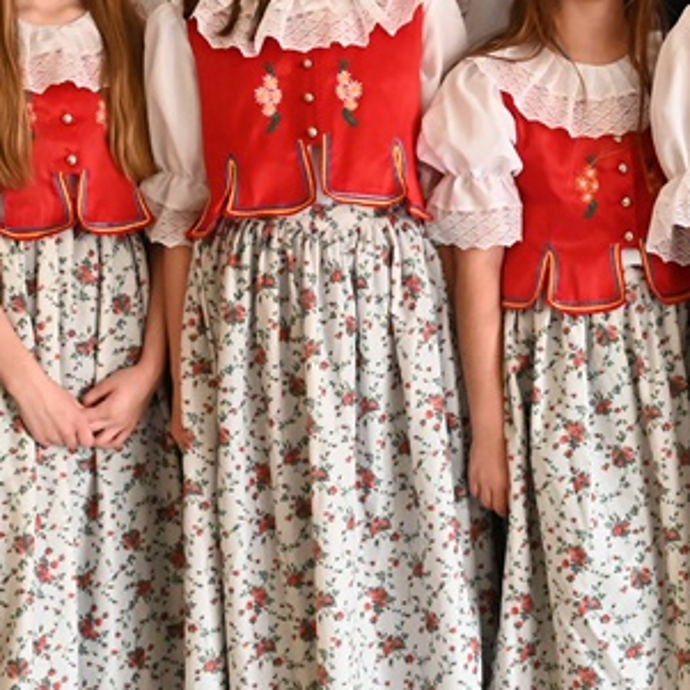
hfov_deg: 14.2
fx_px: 2751
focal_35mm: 122
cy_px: 183
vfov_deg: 14.2
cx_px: 546
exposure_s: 1/100
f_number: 5
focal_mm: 36
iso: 6400
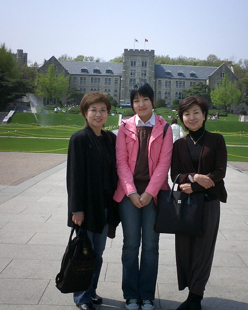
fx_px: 449
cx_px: 143
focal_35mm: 49
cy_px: 153
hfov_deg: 30.8
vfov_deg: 38.0
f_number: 3.5
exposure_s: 1/1000
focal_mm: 5.6
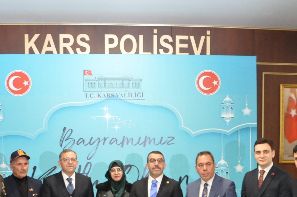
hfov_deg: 34.0
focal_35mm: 59
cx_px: 143
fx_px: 486
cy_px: 198
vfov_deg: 22.1
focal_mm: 18
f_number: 4.5
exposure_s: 1/80
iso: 1250
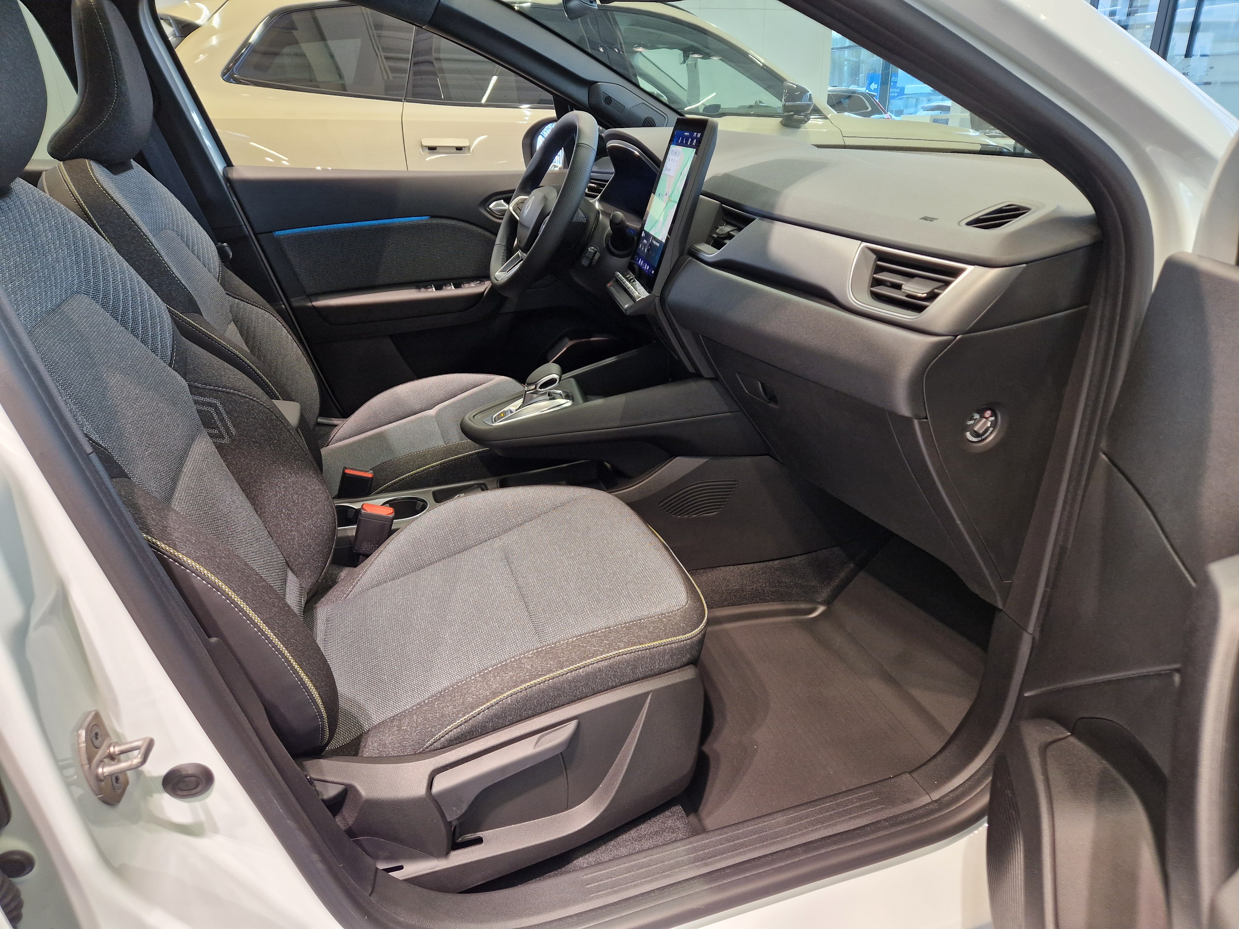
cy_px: 464
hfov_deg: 73.9
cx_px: 620
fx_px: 823
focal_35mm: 23
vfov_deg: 58.9
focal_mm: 5.4
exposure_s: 1/100
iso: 200
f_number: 1.8
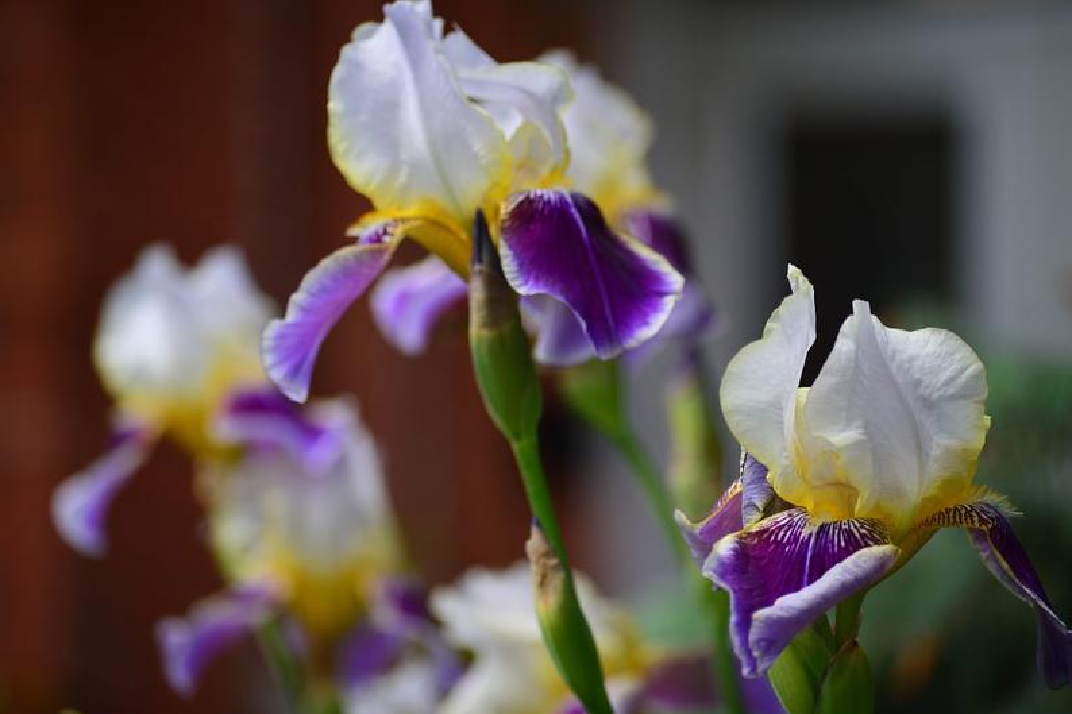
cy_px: 358
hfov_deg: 13.6
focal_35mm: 151
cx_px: 535
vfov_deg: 9.1
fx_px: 4495
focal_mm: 100
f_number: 4.5
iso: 100
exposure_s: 1/250
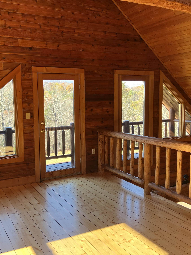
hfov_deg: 40.5
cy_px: 127
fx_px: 257
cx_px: 74
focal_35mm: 35
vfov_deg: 52.6
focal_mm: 5.7
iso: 50
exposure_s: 1/152
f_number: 1.5
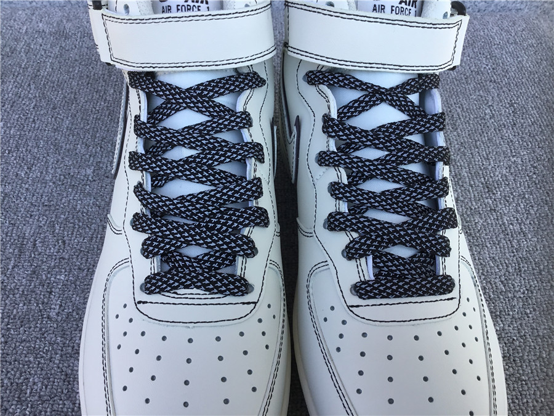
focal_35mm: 31
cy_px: 208
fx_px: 496
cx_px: 277
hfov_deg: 58.4
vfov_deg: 45.4
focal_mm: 3.3
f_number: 2.4
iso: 25
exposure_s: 1/374
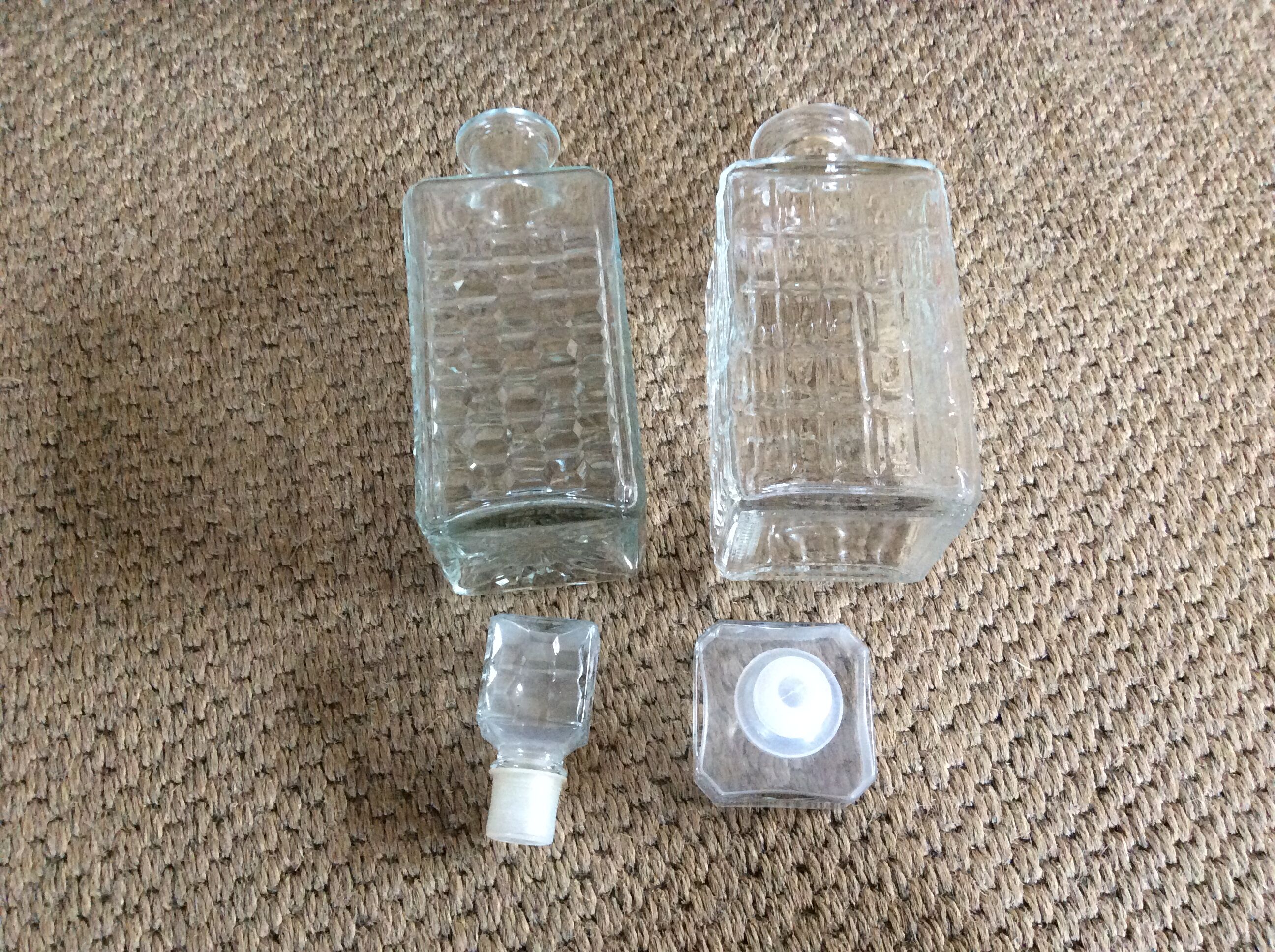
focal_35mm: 32
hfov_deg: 56.9
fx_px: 1177
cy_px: 476
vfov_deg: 44.1
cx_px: 638
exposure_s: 1/25
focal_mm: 3.3
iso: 200
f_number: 2.4
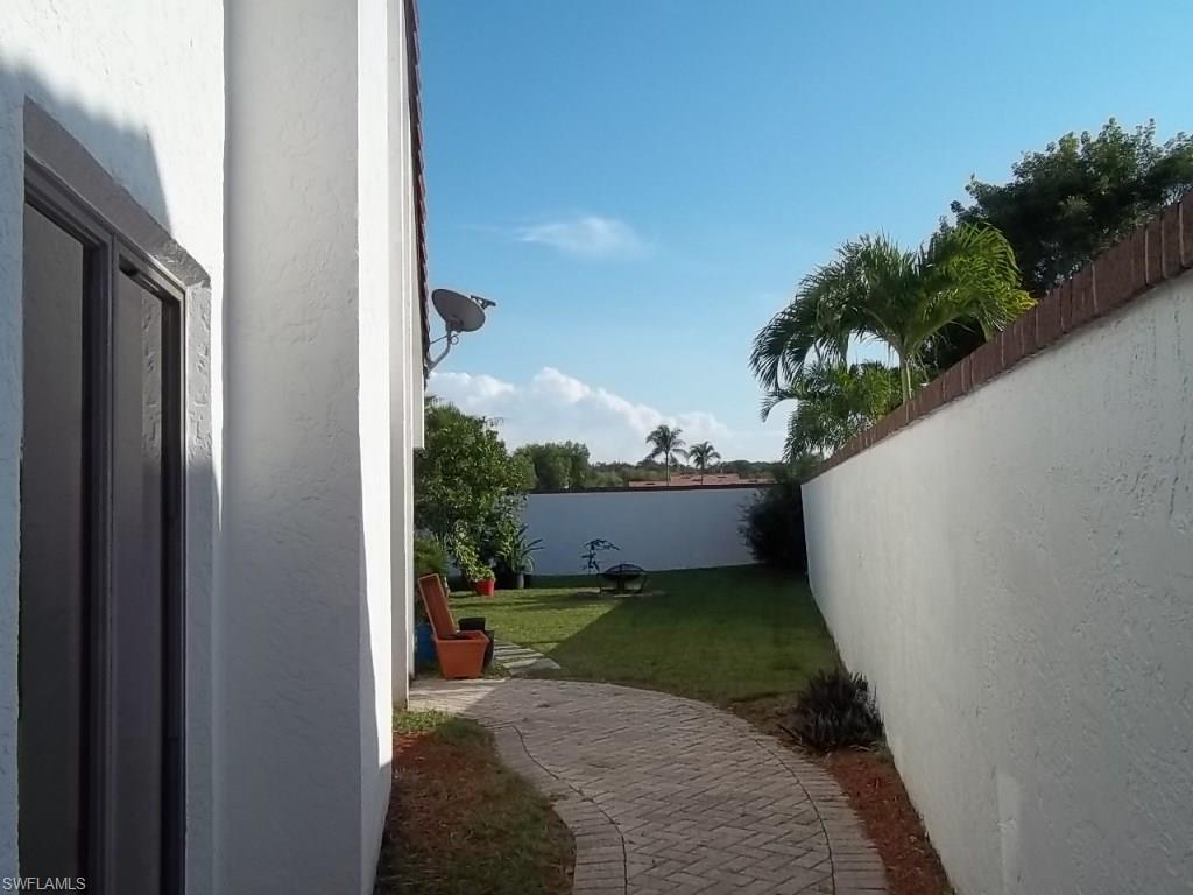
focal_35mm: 32
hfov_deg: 56.8
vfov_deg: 44.2
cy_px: 448
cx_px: 596
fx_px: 1103
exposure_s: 1/640
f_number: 5.5
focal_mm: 5.7
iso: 80
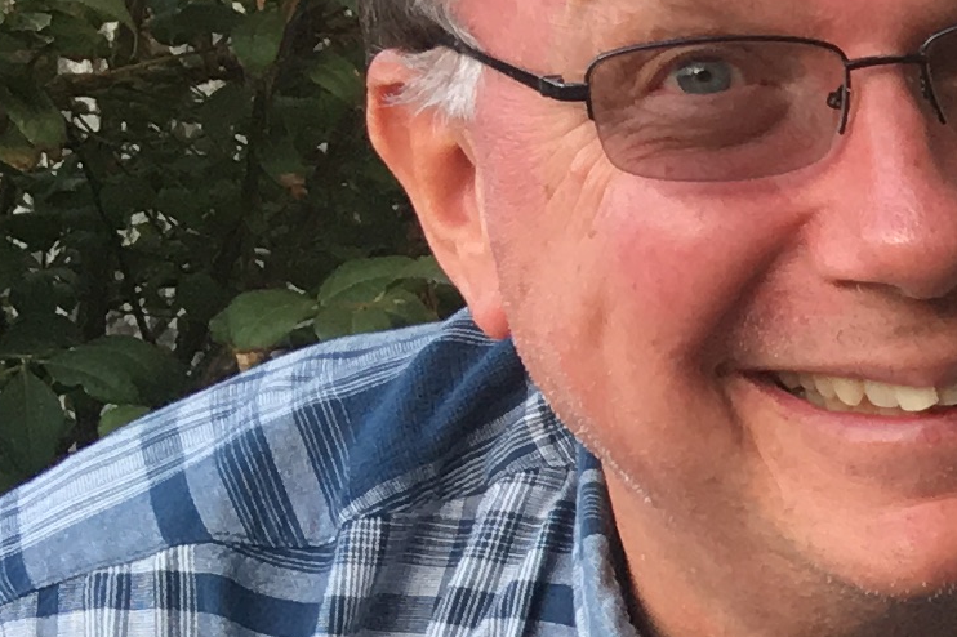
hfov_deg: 10.5
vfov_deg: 8.1
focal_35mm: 164
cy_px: 1056
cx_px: 2439
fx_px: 4358
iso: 32
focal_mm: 4.15
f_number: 2.2
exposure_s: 1/120
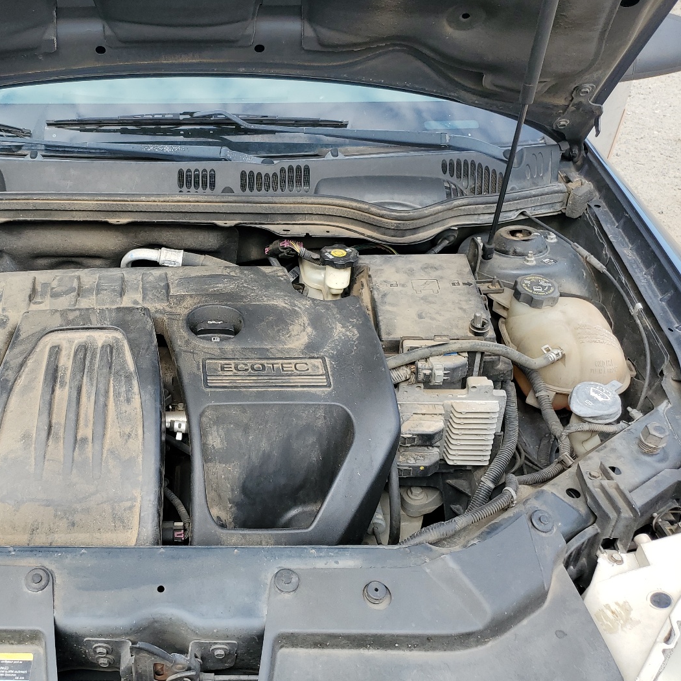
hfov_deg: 46.0
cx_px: 193
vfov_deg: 47.1
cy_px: 304
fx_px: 779
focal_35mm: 35
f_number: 1.5
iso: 50
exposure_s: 1/667
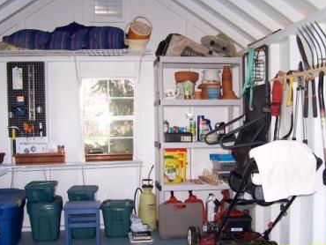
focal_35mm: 46
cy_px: 140
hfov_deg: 41.2
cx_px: 167
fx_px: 433
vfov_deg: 31.5
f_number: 2.8
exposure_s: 1/60
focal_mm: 6.3
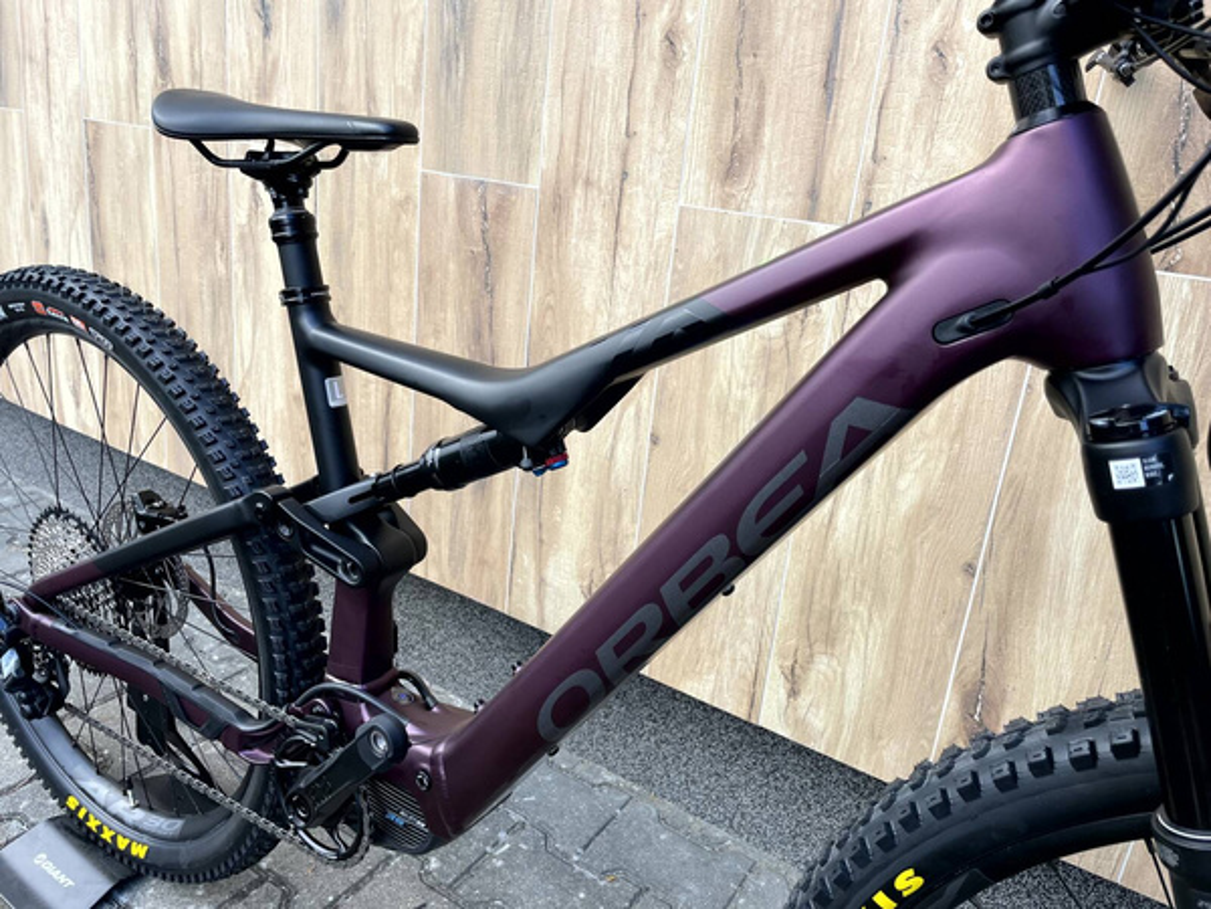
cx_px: 606
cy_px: 454
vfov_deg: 53.1
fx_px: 910
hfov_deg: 67.3
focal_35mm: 26
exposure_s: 1/179
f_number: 1.6
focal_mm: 4.2
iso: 32
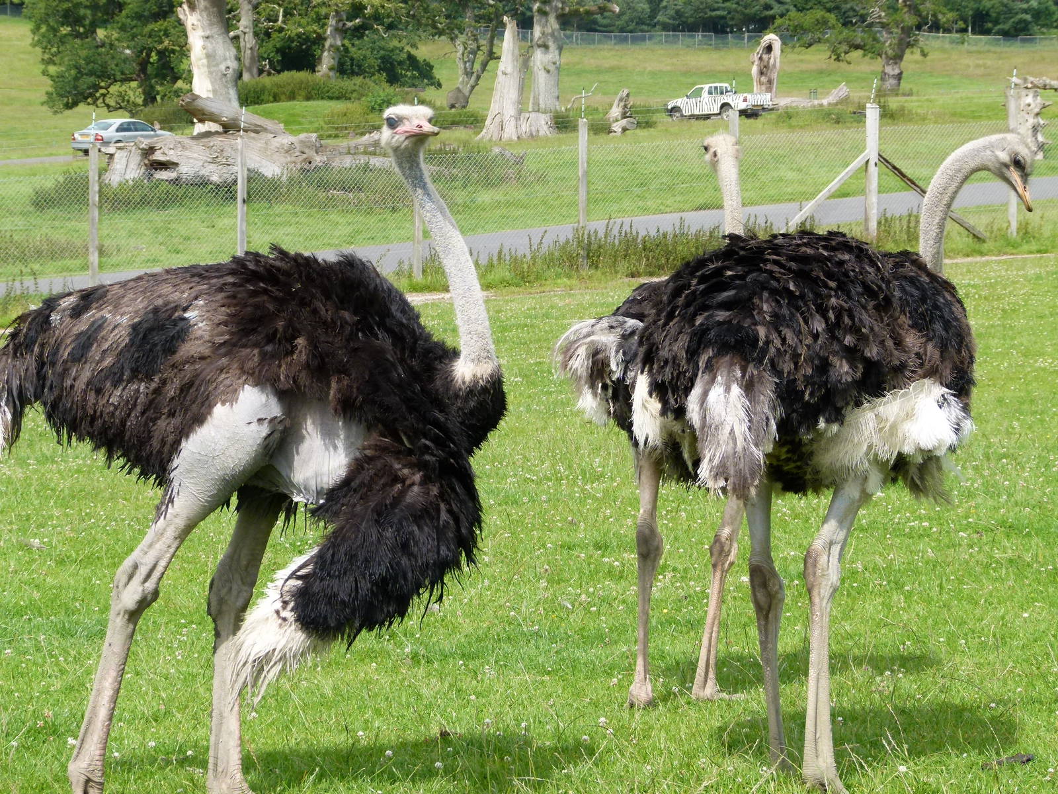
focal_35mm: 105
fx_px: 3209
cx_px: 529
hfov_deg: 18.7
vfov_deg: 14.1
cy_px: 397
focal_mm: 18.9
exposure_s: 1/500
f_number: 4
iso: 100
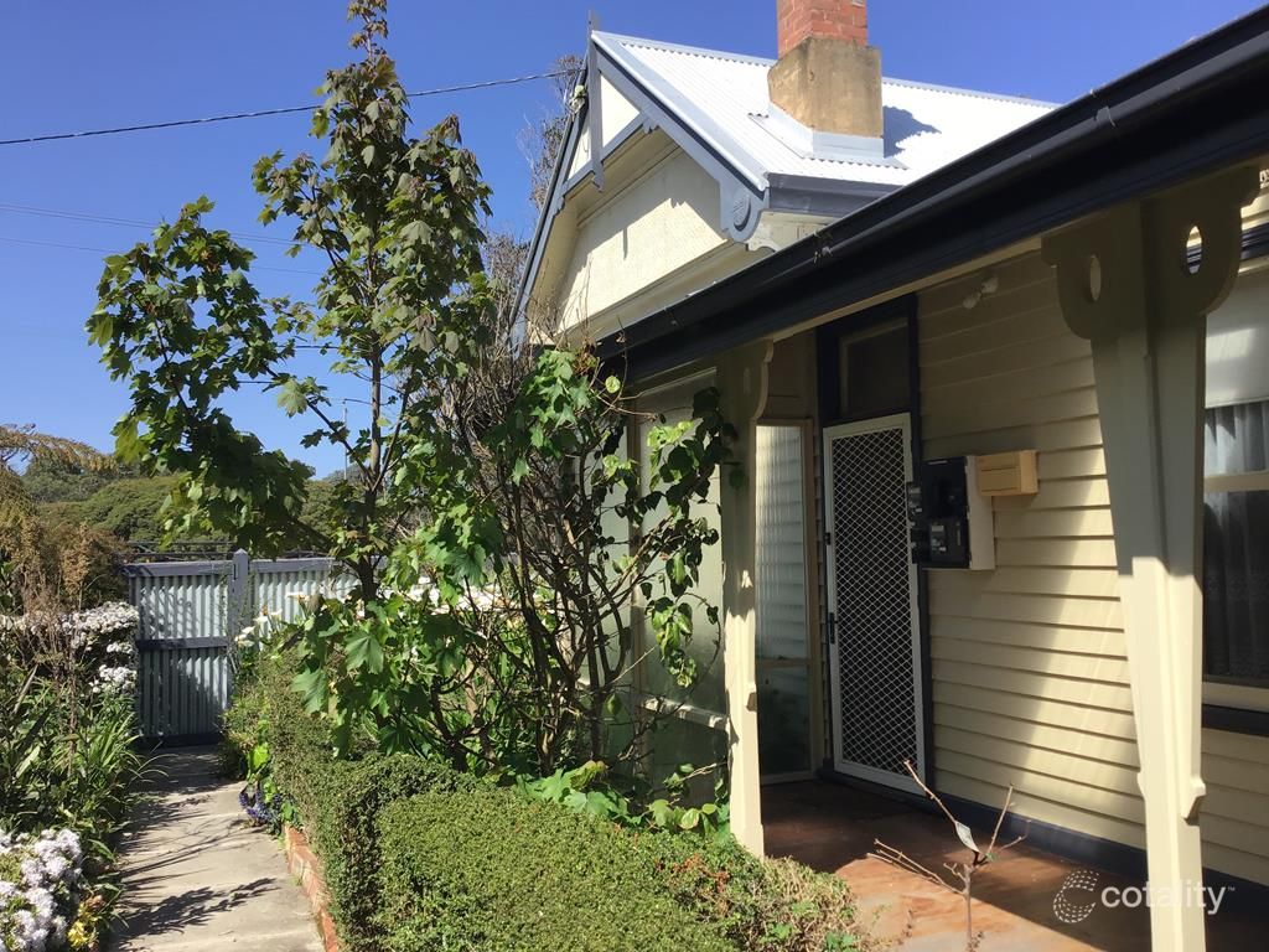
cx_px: 634
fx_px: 1136
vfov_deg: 45.4
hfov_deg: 58.4
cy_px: 476
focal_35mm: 31
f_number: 2.4
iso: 25
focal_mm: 3.3
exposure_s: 1/769
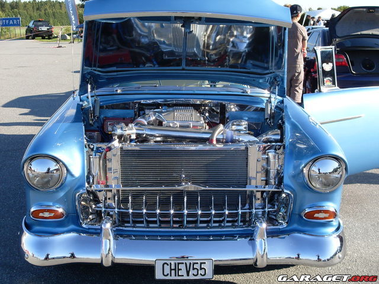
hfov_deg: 32.2
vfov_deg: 24.4
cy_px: 142
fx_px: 657
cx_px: 190
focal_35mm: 60
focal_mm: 9.9
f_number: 3.4
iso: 80
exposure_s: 1/500
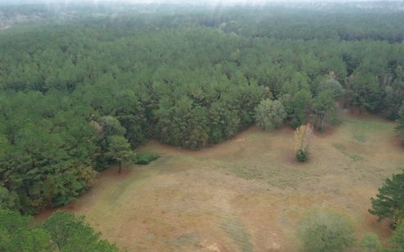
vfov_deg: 43.1
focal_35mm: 29
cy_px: 136
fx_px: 319
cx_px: 204
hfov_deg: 64.7
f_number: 5.6
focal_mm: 10.26
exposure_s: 1/240
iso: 1600
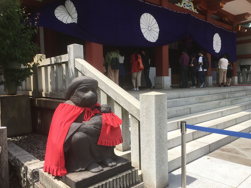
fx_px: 210
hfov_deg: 61.7
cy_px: 94
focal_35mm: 29
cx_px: 126
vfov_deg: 48.2
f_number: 2.2
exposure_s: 1/1350
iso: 25
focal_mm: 4.15
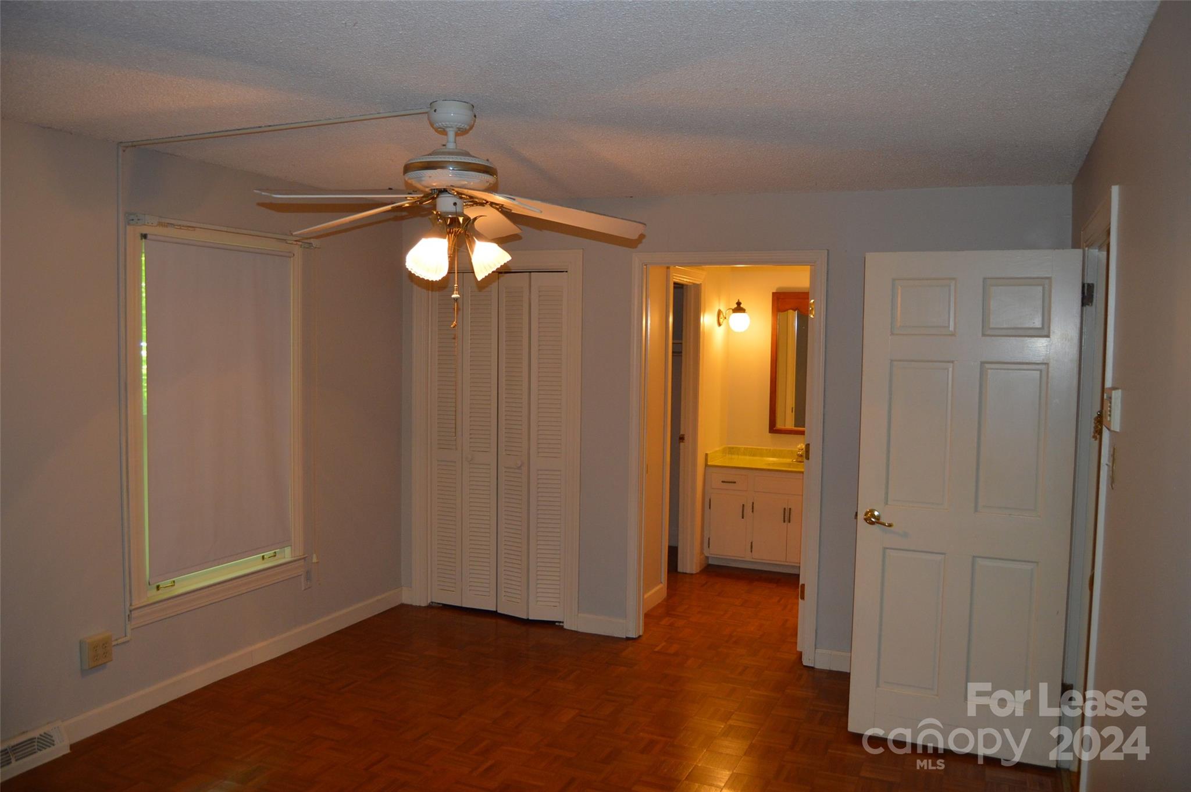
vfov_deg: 47.8
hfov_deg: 67.4
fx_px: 892
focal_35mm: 27
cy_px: 396
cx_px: 596
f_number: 3.5
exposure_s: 1/60
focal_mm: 18
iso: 560
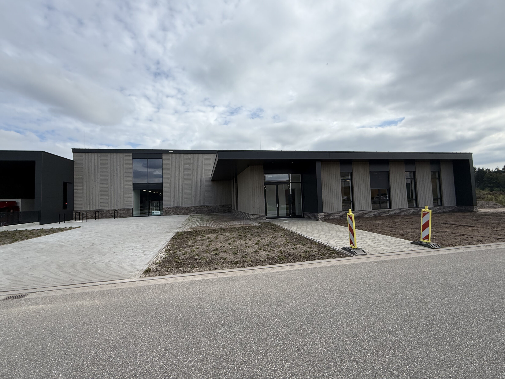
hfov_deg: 98.2
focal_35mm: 15
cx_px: 249
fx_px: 219
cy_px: 188
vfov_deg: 81.7
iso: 50
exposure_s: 1/1534
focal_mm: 2.22
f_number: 2.2
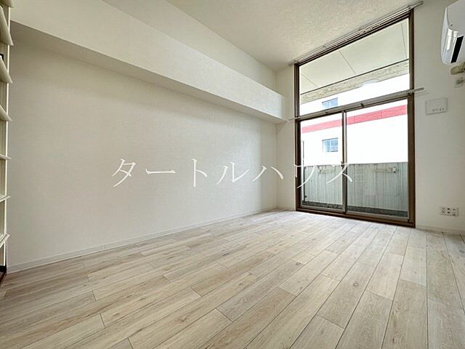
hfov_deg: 102.1
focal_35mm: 14
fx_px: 188
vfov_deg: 85.7
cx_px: 232
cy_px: 174
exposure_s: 1/99
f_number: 2.2
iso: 80
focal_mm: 2.22
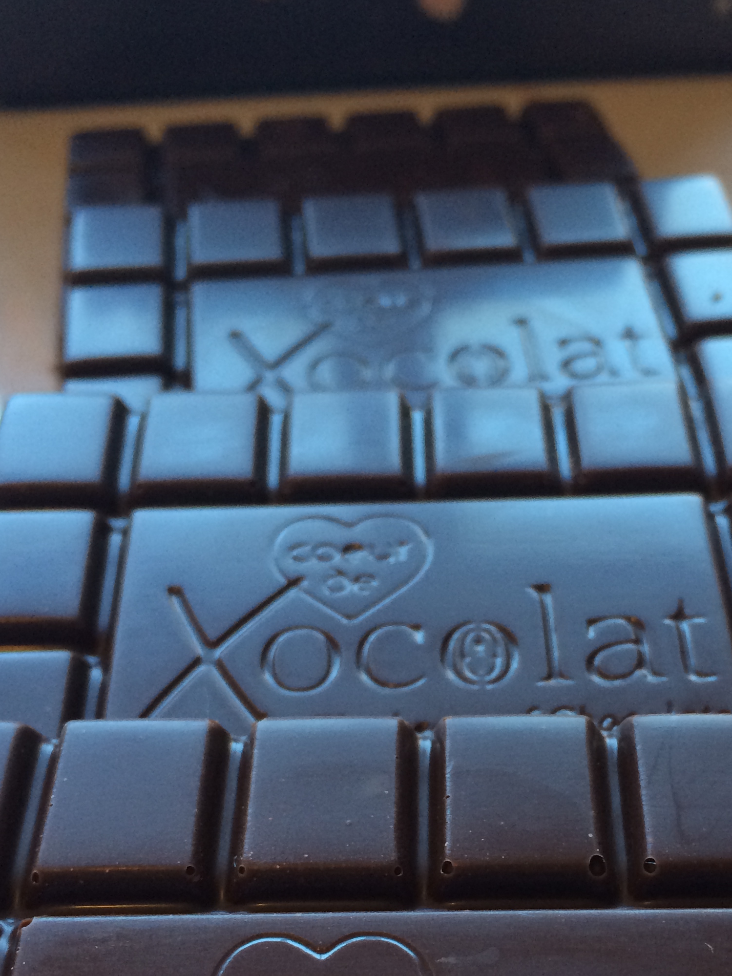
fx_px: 1381
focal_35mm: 49
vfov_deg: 37.9
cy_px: 740
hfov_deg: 29.5
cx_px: 484
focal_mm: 4.12
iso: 100
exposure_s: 1/30
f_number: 2.2
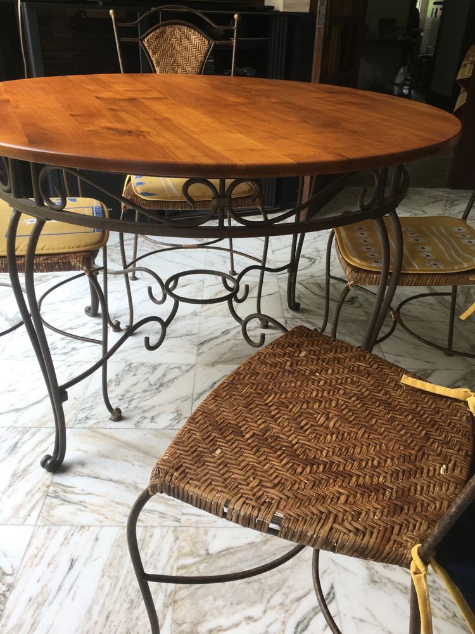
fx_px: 531
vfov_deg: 61.7
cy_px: 317
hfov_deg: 48.2
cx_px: 238
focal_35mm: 29
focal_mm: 4.15
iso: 32
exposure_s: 1/100
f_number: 2.2
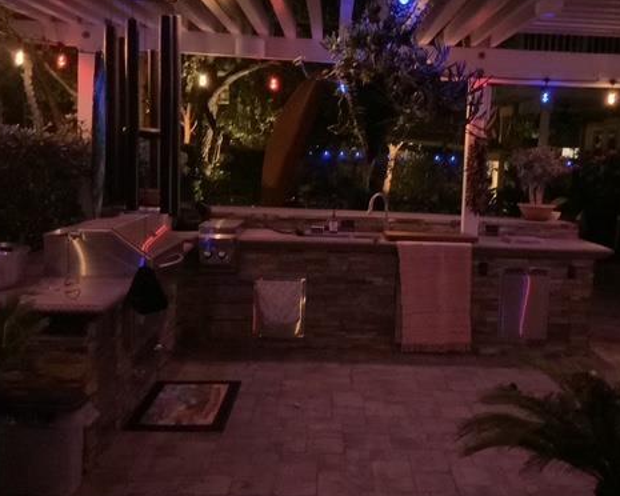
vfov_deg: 38.2
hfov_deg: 46.4
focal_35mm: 39
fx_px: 716
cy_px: 231
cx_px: 391
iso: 1600
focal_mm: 3
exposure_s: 1/15
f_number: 1.8
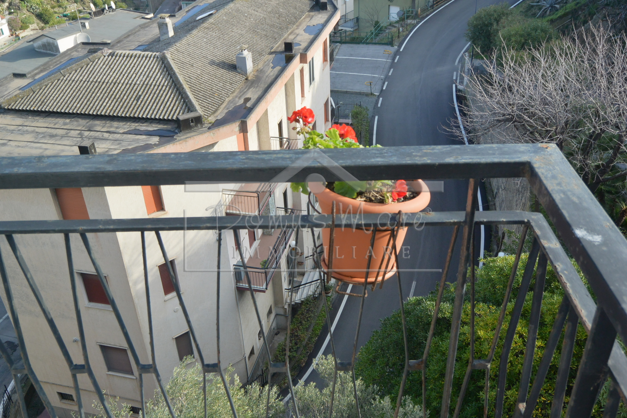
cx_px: 314
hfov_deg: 54.4
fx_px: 610
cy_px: 209
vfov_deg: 37.9
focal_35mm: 35
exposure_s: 1/500
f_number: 5.6
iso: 320
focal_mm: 13
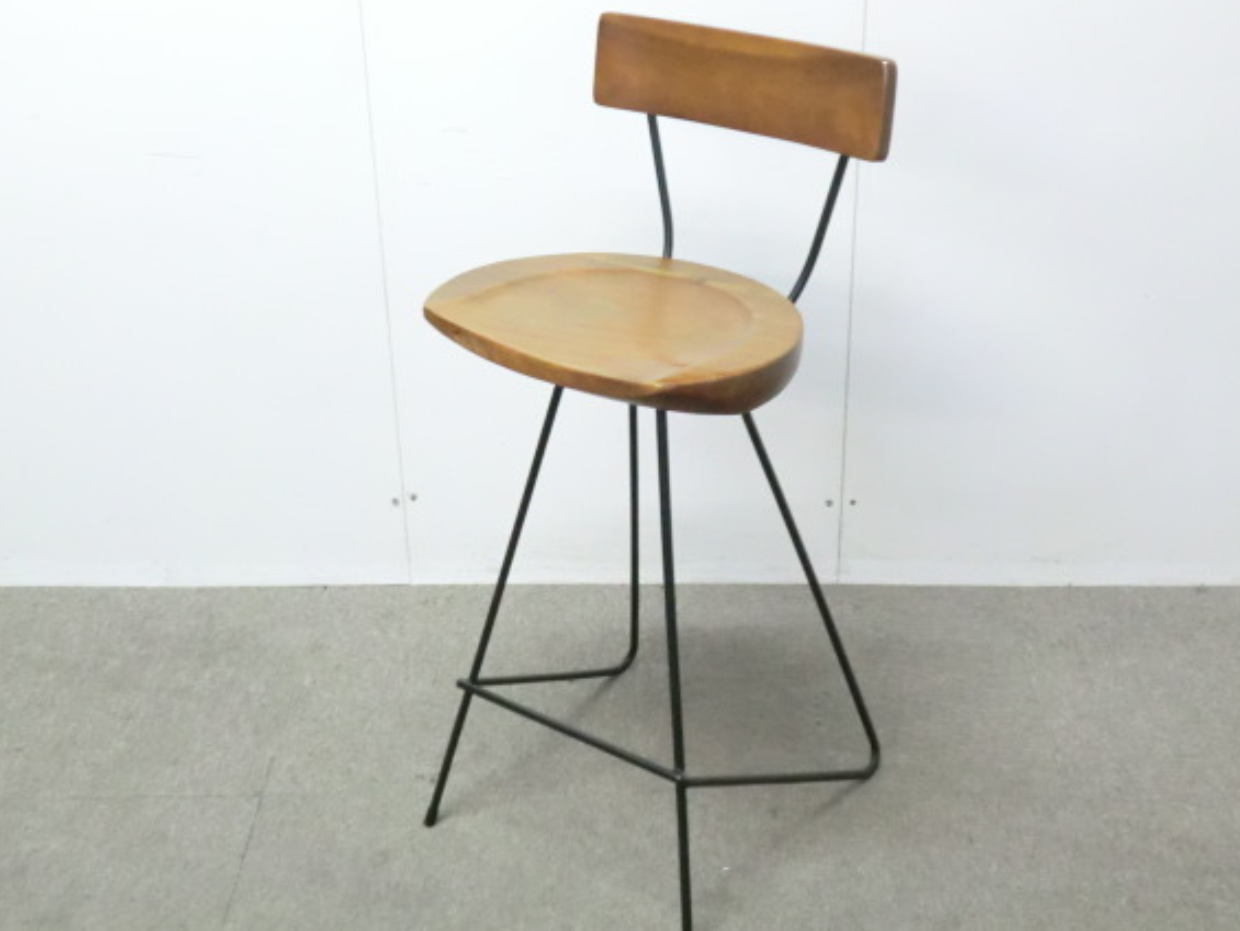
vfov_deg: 28.6
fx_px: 1827
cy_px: 446
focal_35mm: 51
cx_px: 654
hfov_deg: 37.5
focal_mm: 8.2
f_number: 4.3
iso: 800
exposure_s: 1/25
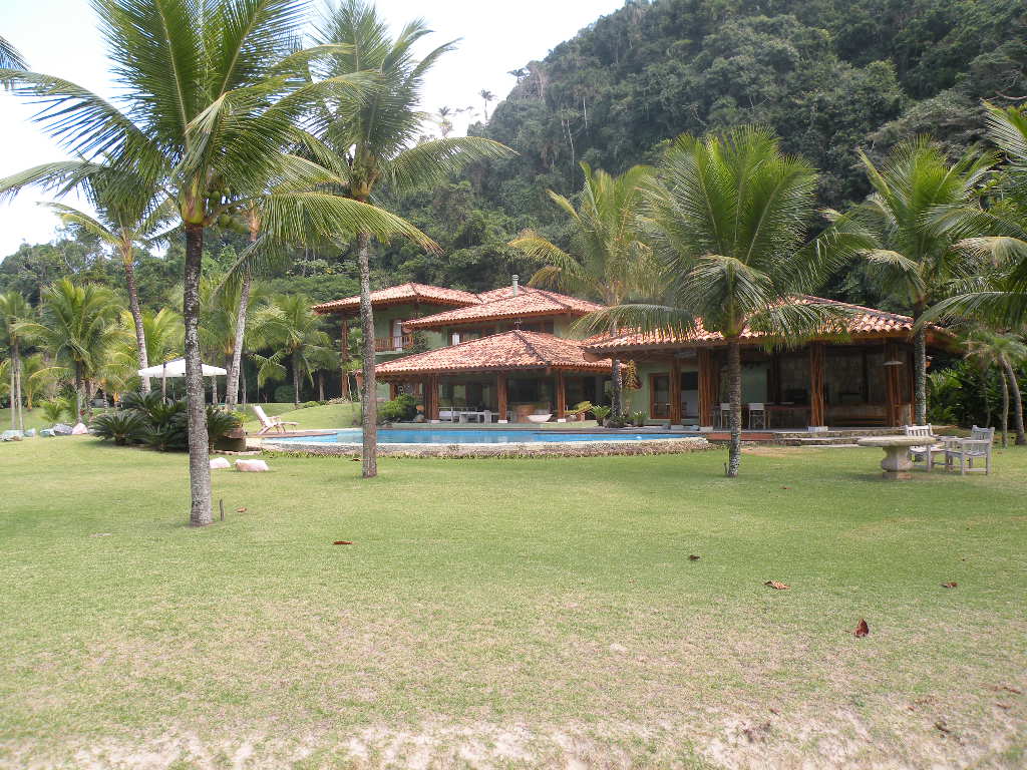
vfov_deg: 51.4
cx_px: 514
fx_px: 801
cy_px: 385
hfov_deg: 65.3
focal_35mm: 27
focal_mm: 4.7
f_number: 4
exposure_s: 1/103
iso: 64
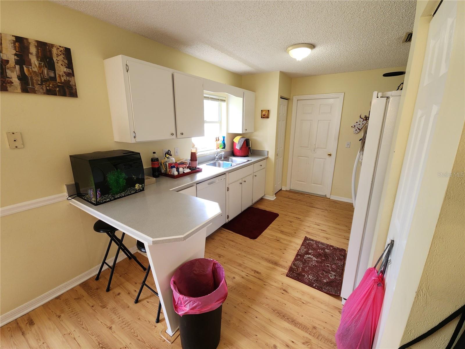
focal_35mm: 13
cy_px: 174
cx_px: 232
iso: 160
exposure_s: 1/60
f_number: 2.2
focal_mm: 2.2
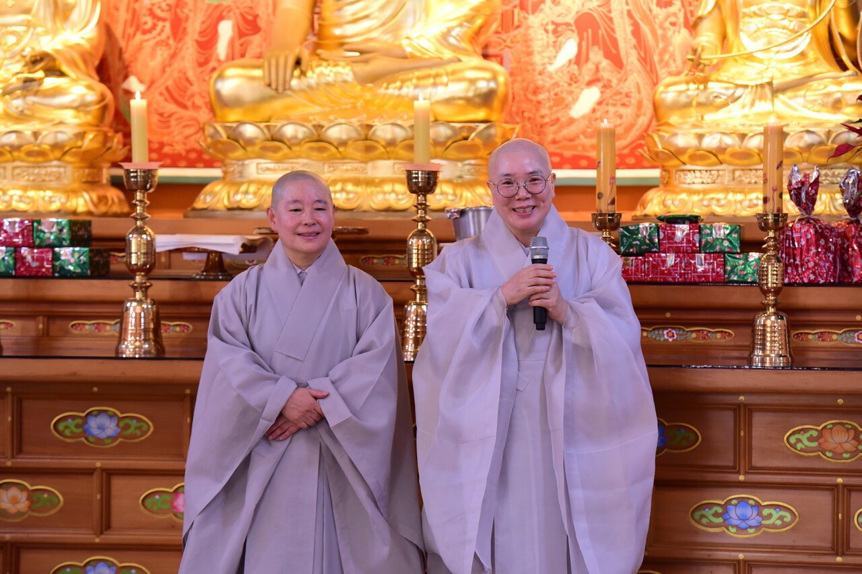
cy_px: 287
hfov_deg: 15.8
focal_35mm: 130
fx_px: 3112
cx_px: 431
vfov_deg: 10.5
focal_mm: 130
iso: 3200
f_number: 3.5
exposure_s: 1/200
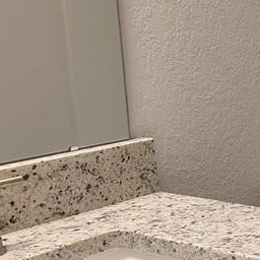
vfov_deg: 20.4
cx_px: 361
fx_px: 722
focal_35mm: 85
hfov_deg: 18.6
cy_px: 121
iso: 581
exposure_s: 1/120
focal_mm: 5.56
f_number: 1.8
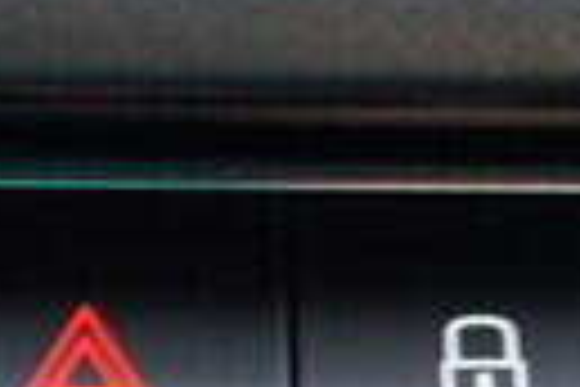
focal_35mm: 286
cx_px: 36
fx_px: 4607
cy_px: 614
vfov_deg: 4.8
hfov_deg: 7.2
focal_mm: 24
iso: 400
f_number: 2.8
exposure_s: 1/40
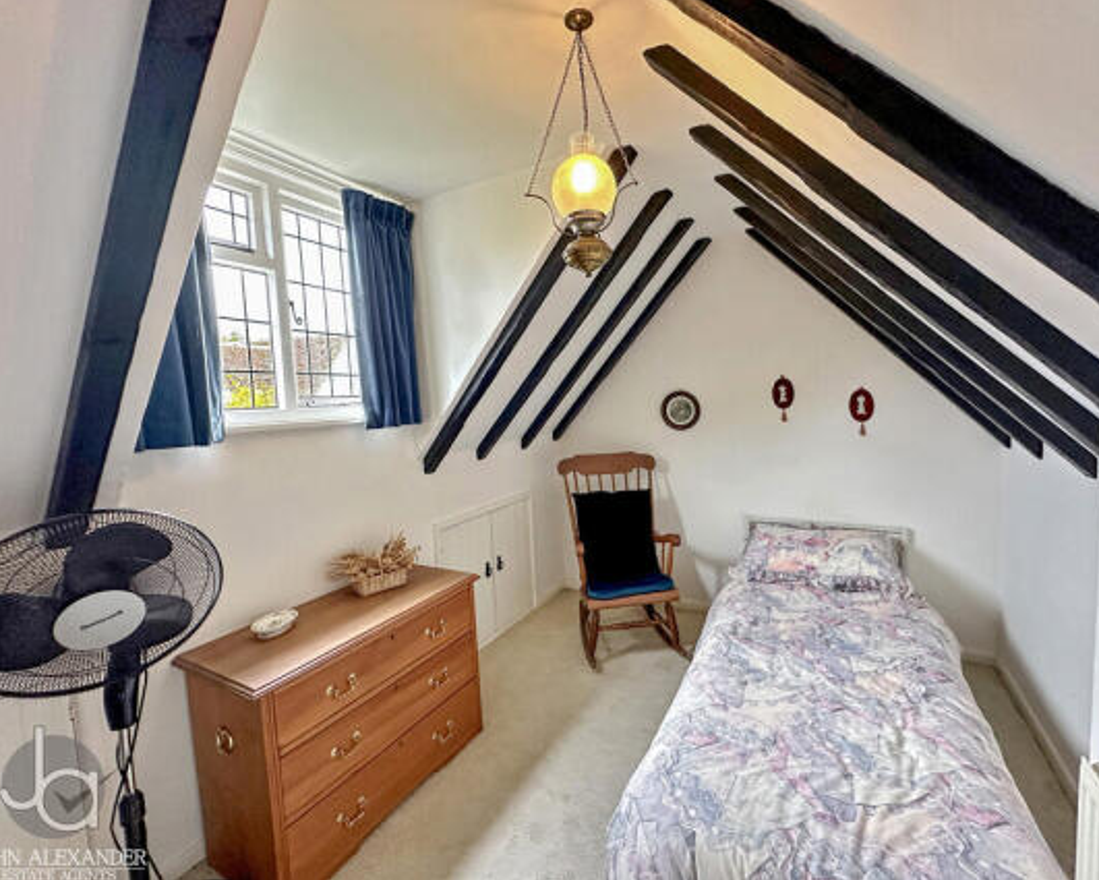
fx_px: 488
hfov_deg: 96.7
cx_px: 570
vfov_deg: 84.0
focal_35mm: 15
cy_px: 430
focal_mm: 2.22
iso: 400
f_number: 2.2
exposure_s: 1/50
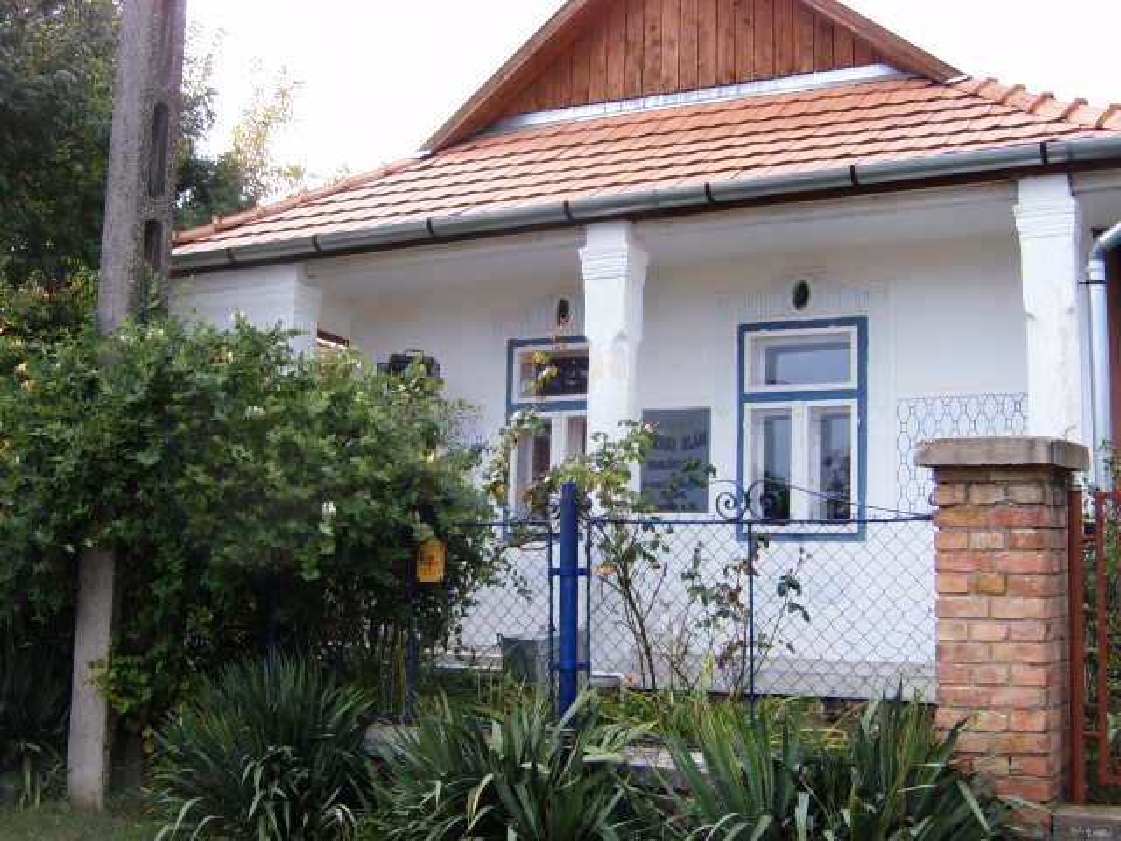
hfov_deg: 49.0
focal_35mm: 38
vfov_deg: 37.7
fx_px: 1231
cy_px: 420
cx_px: 560
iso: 63
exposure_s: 1/125
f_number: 5.8
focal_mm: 5.8
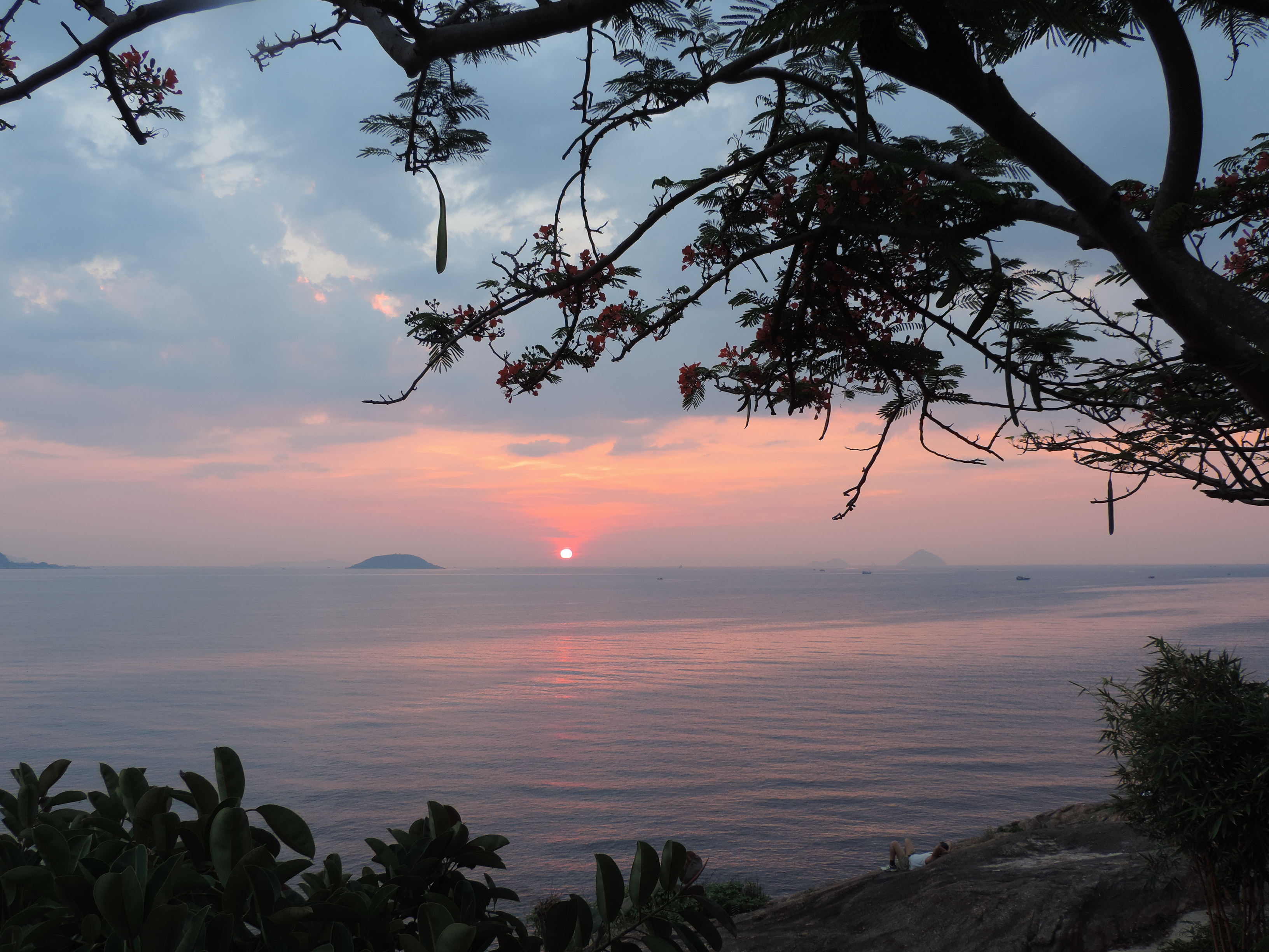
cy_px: 476
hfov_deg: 55.4
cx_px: 634
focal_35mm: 33
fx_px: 1210
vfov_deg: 42.9
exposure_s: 1/50
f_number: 3.2
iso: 100
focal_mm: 5.8
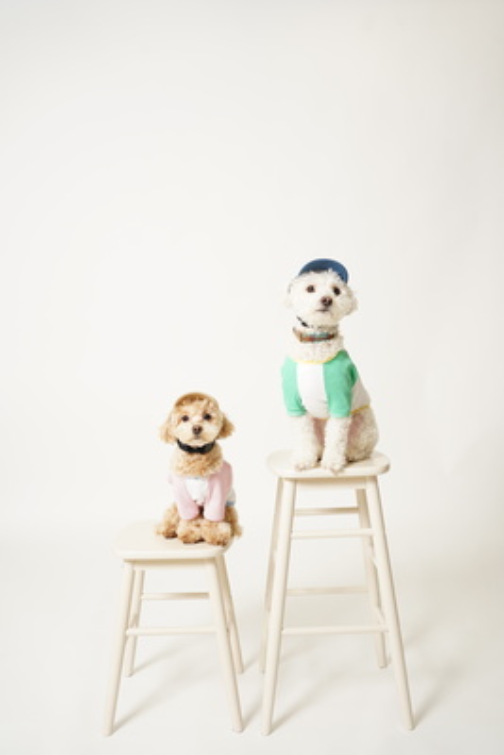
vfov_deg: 54.4
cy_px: 378
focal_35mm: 35
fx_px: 734
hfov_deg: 37.9
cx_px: 252
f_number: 5
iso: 160
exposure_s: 1/80
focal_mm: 35
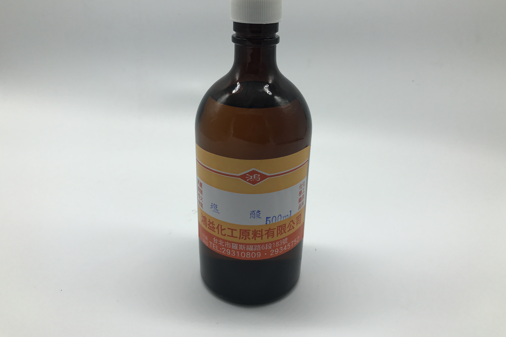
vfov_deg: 43.5
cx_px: 257
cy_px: 147
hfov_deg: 61.9
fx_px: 422
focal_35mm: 30
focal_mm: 3.99
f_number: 1.8
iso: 20
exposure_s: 1/447
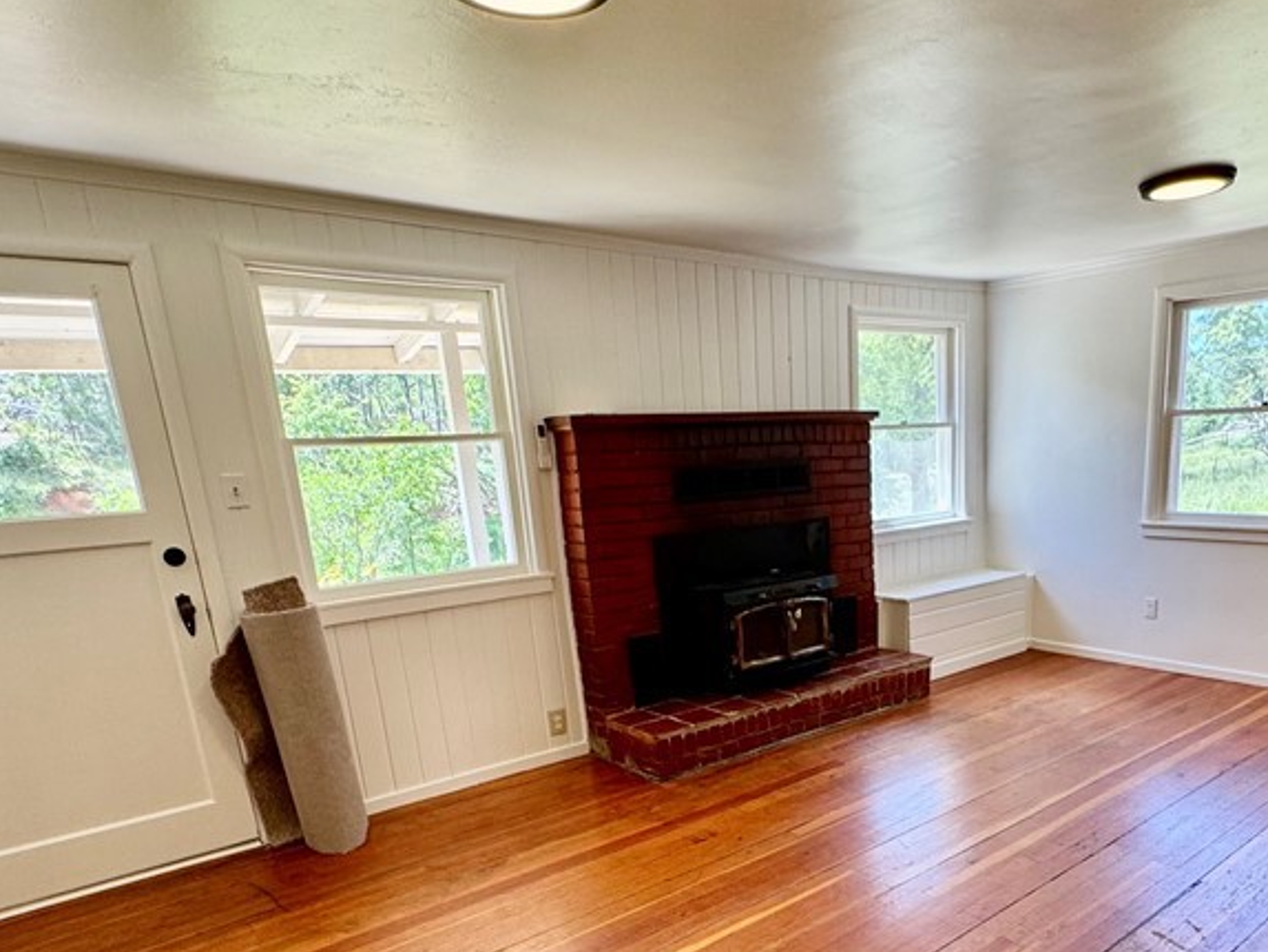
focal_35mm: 25
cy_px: 689
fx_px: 916
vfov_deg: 53.0
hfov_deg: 68.0
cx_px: 812
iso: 80
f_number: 2.2
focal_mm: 2.22
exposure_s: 1/120
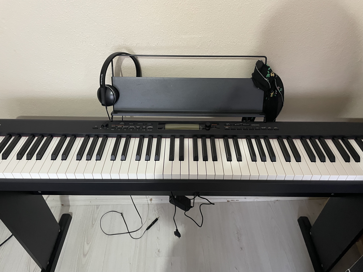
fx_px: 273
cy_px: 136
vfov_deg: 53.1
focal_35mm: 26
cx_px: 182
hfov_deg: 67.3
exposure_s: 1/50
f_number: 1.6
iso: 500
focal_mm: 4.2
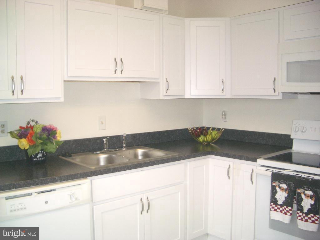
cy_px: 120
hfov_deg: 52.6
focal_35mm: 35
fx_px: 324
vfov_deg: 40.7
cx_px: 160
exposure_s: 1/100
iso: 100
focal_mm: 5.8
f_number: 2.6
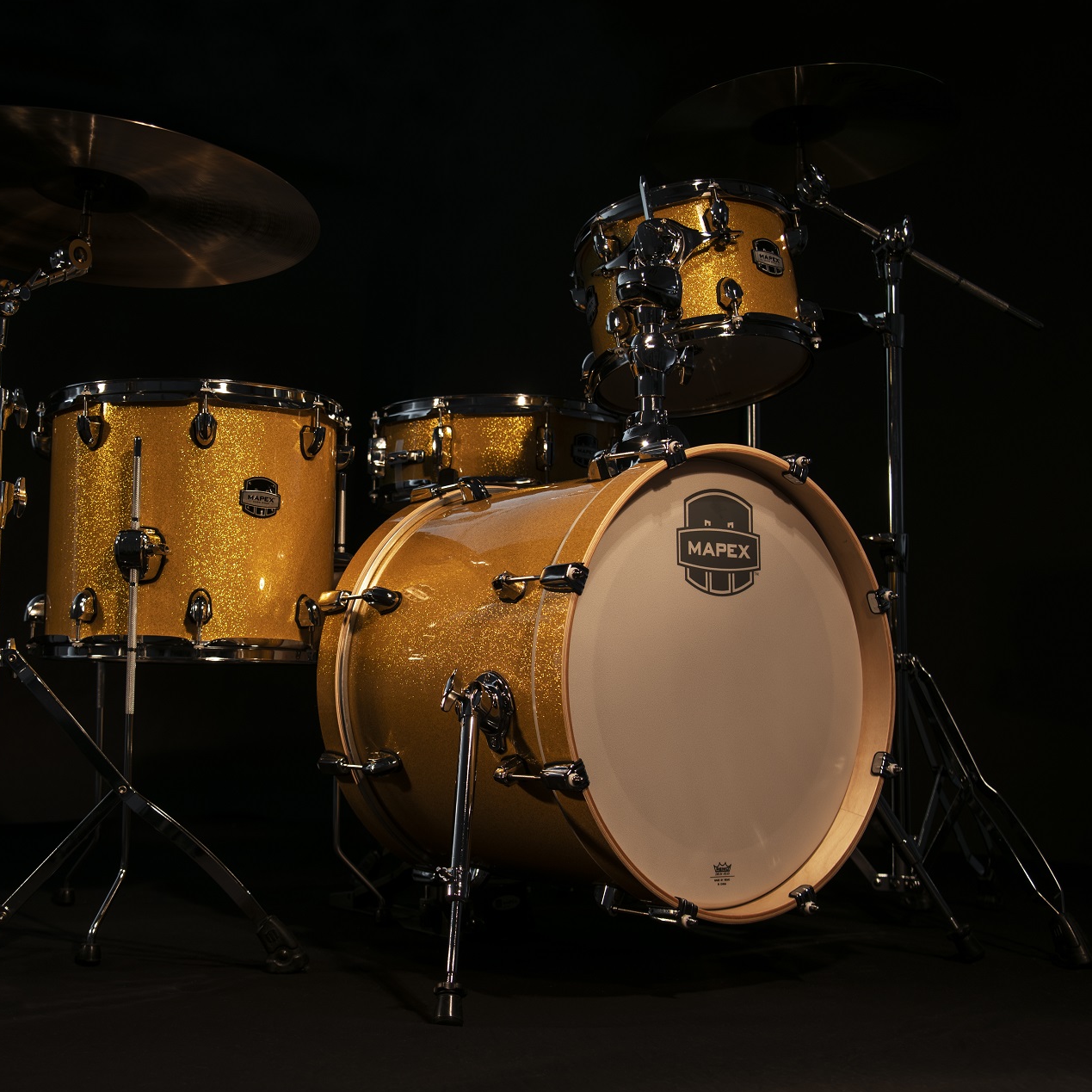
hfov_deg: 37.2
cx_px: 363
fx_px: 1606
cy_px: 547
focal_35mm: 45
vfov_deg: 37.6
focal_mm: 35
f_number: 4.5
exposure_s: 1/3
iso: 100
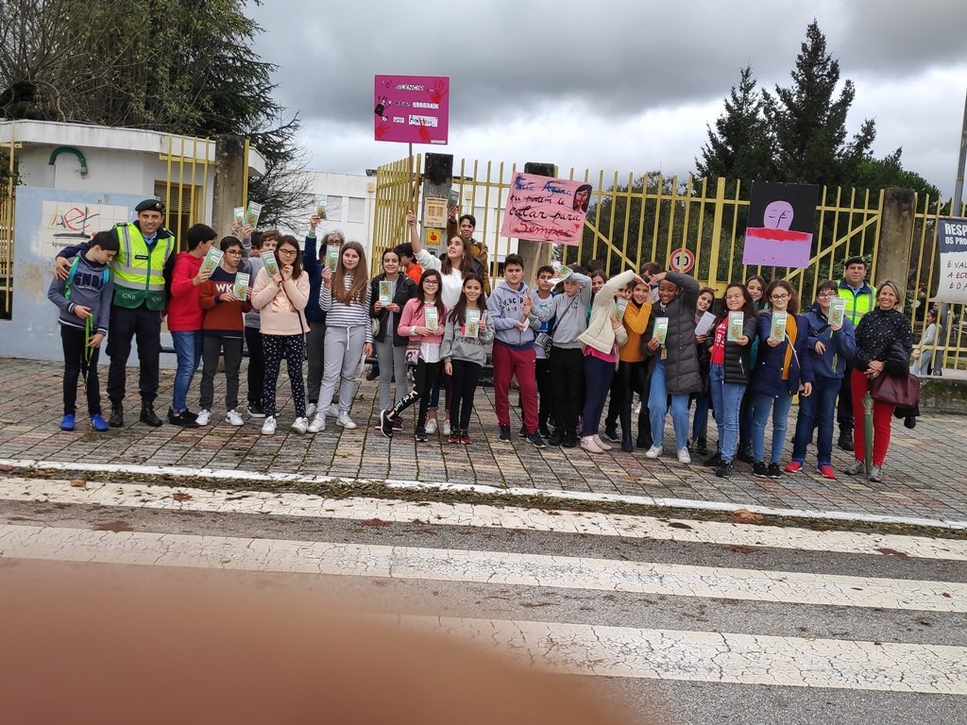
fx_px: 559
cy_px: 362
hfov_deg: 81.7
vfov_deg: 66.0
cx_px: 484
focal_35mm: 20
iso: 100
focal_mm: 3.94
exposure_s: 1/881
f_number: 1.9
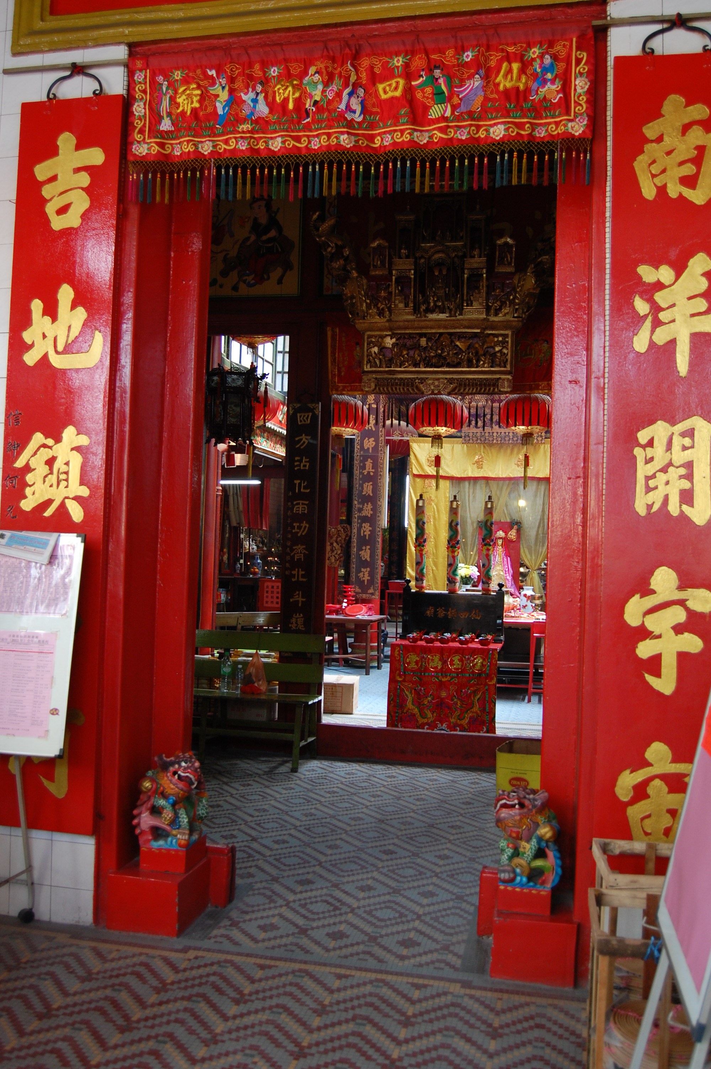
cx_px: 356
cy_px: 534
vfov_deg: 57.3
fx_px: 979
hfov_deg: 39.9
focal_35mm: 33
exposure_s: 1/40
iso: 400
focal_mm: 22
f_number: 3.8
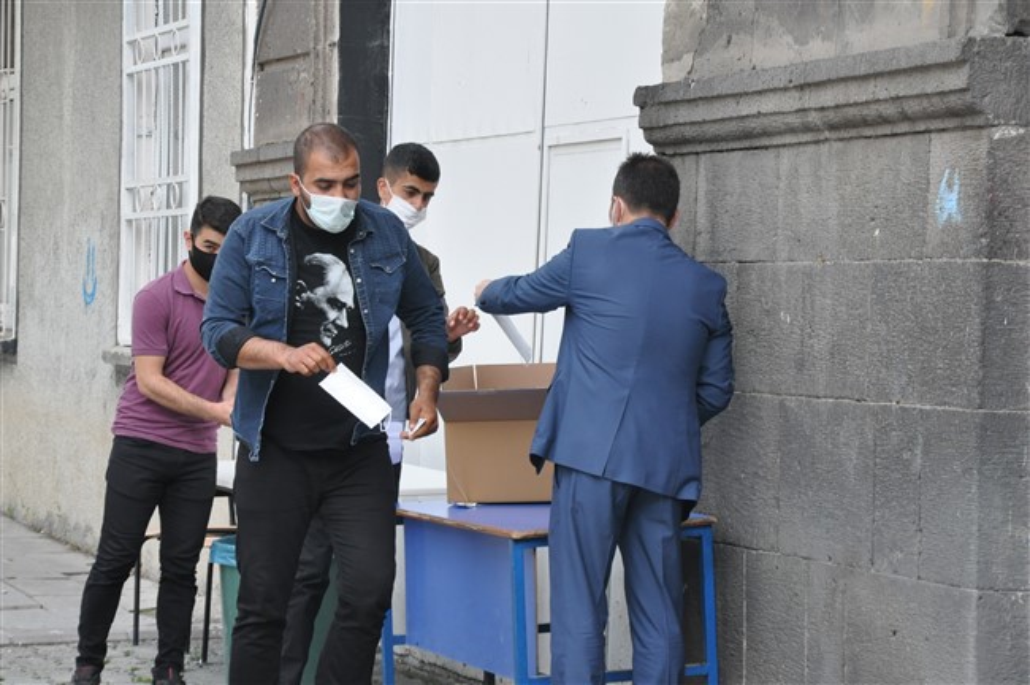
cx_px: 515
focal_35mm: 112
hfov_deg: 18.2
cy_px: 342
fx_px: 3215
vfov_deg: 12.2
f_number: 9
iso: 1000
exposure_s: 1/320
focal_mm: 75
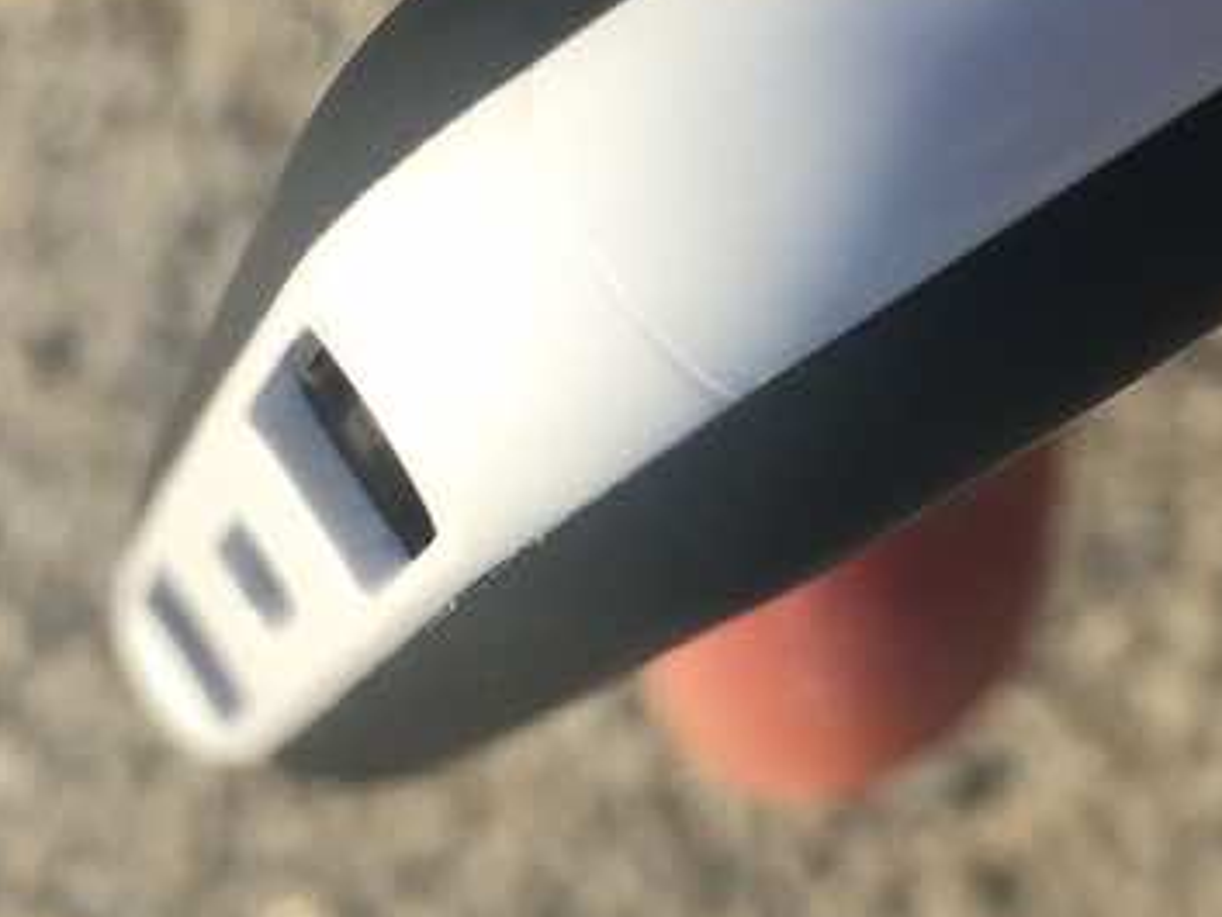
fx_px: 4096
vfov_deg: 12.6
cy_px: 10
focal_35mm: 116
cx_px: 1037
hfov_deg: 16.8
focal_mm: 4.15
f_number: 2.2
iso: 25
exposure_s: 1/1131
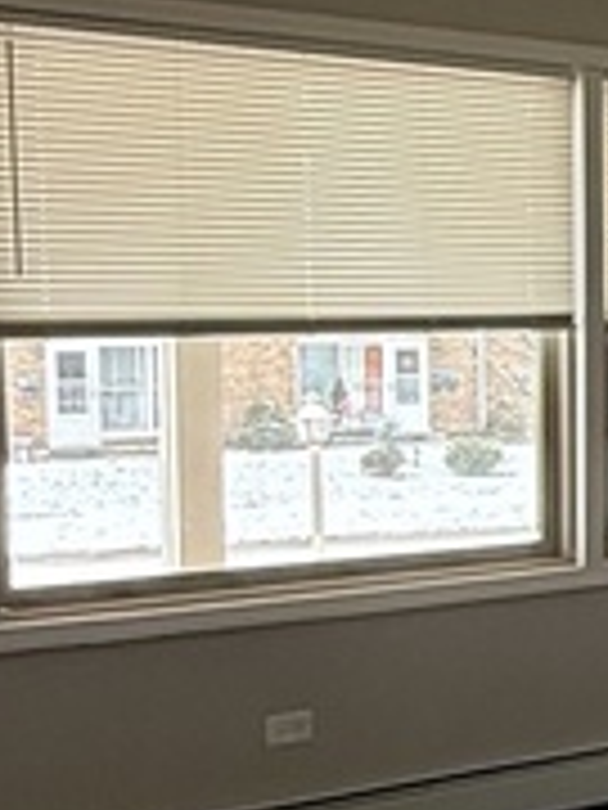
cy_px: 495
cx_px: 1013
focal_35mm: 84
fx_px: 1967
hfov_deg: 15.6
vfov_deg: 23.2
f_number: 2.2
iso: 125
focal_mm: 2.22
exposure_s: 1/99
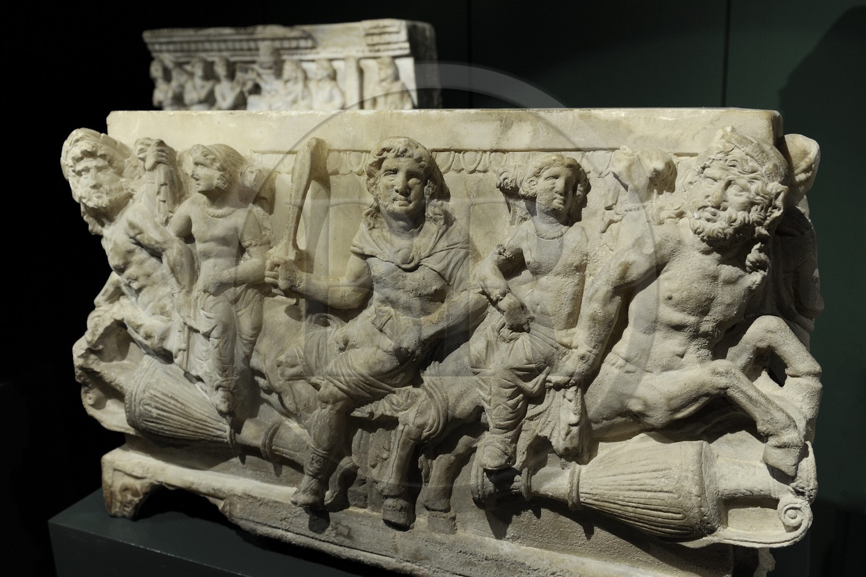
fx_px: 770
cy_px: 288
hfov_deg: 58.7
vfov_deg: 41.1
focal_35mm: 32
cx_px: 433
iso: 800
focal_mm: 32
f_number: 5
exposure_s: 1/10
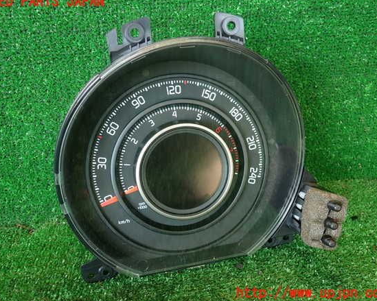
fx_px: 357
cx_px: 185
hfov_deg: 55.7
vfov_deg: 45.8
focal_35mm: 32
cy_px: 147
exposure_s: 1/50
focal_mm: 5.4
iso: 200
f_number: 2.3
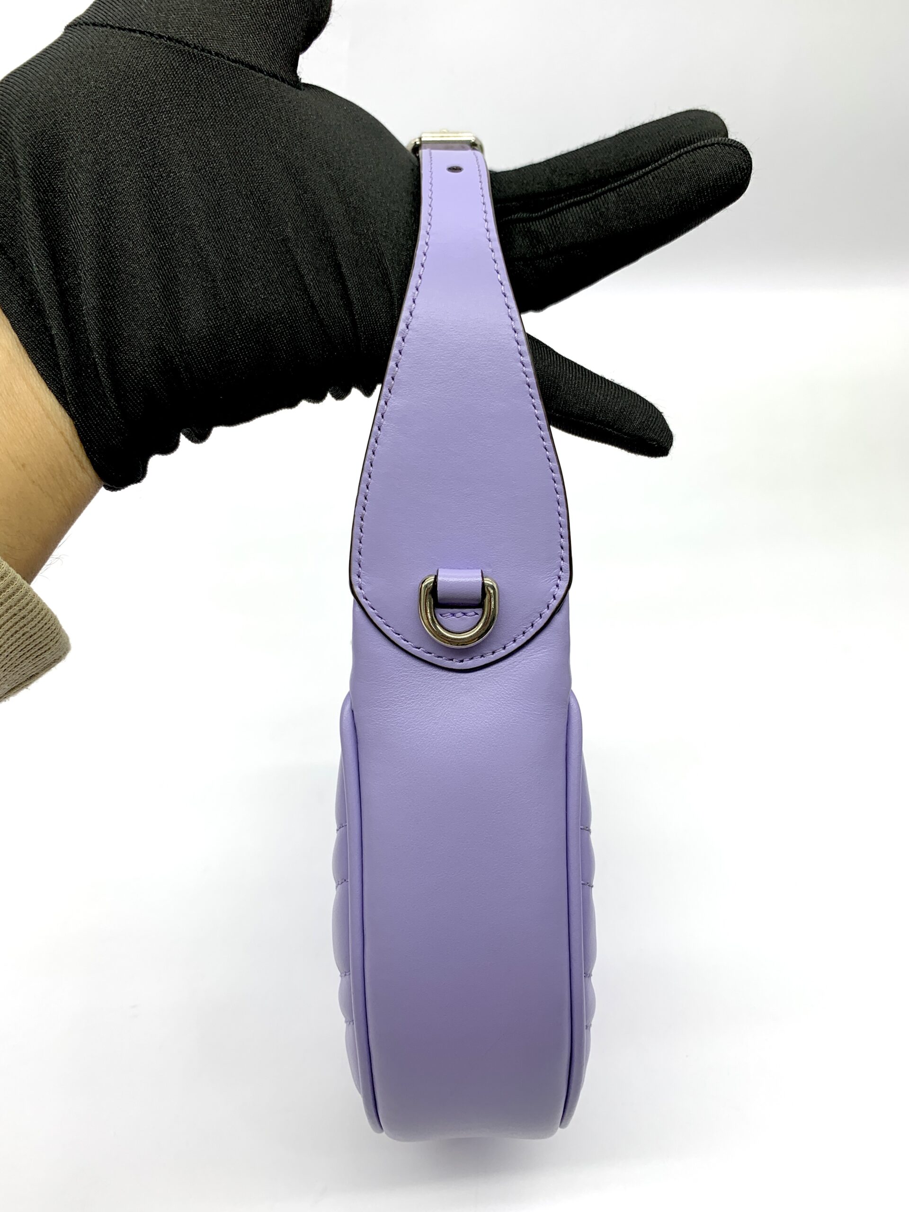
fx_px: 910
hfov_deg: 53.1
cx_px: 454
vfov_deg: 67.3
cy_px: 606
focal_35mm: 26
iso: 25
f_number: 1.8
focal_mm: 4.25
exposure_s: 1/128
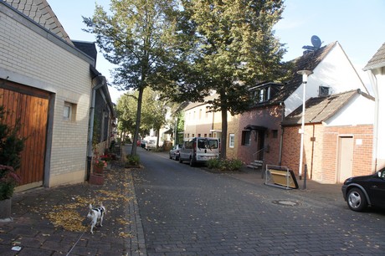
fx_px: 289
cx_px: 192
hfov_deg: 67.4
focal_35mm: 27
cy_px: 128
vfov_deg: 47.9
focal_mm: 18
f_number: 6.3
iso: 500
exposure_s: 1/250
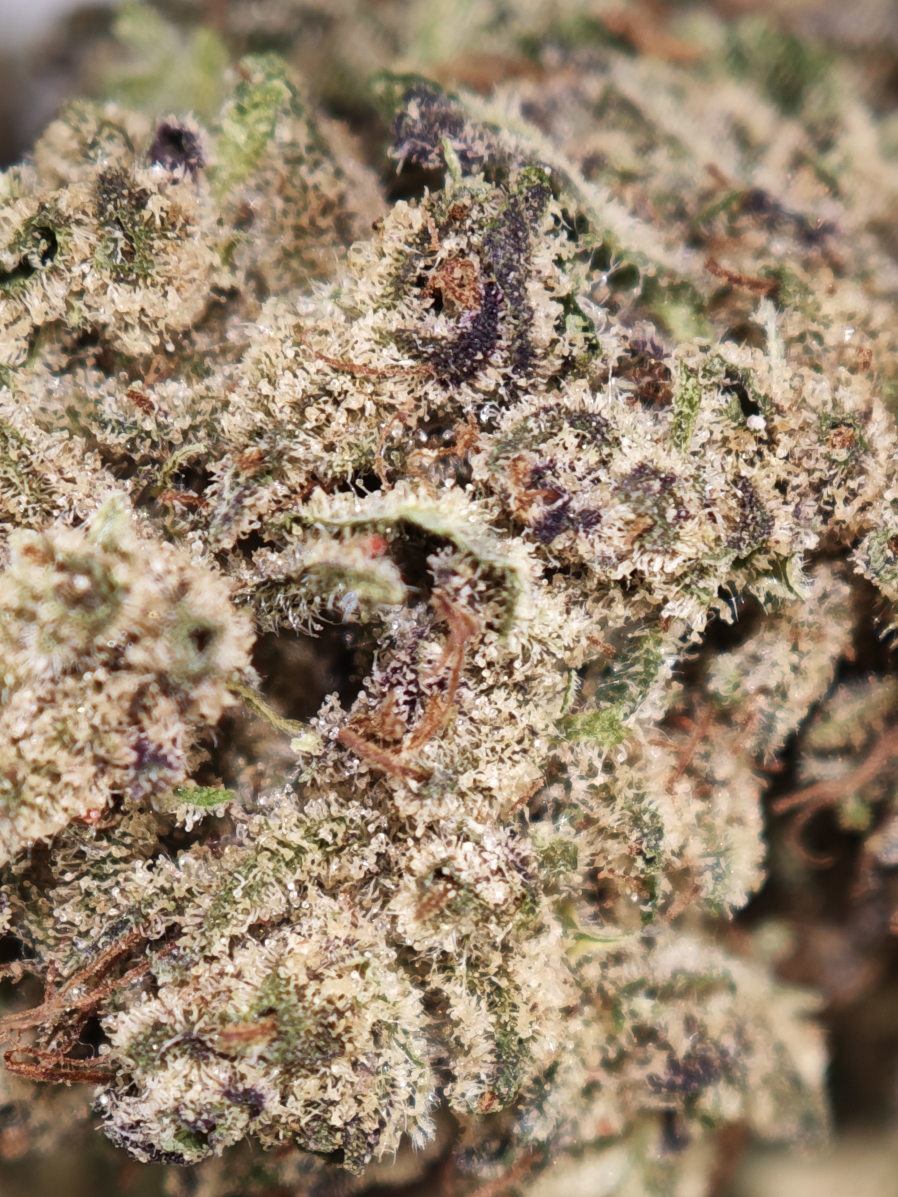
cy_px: 598
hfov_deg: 9.7
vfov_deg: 12.9
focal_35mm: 153
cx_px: 449
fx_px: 5292
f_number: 1.8
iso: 50
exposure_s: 1/120
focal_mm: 11.5
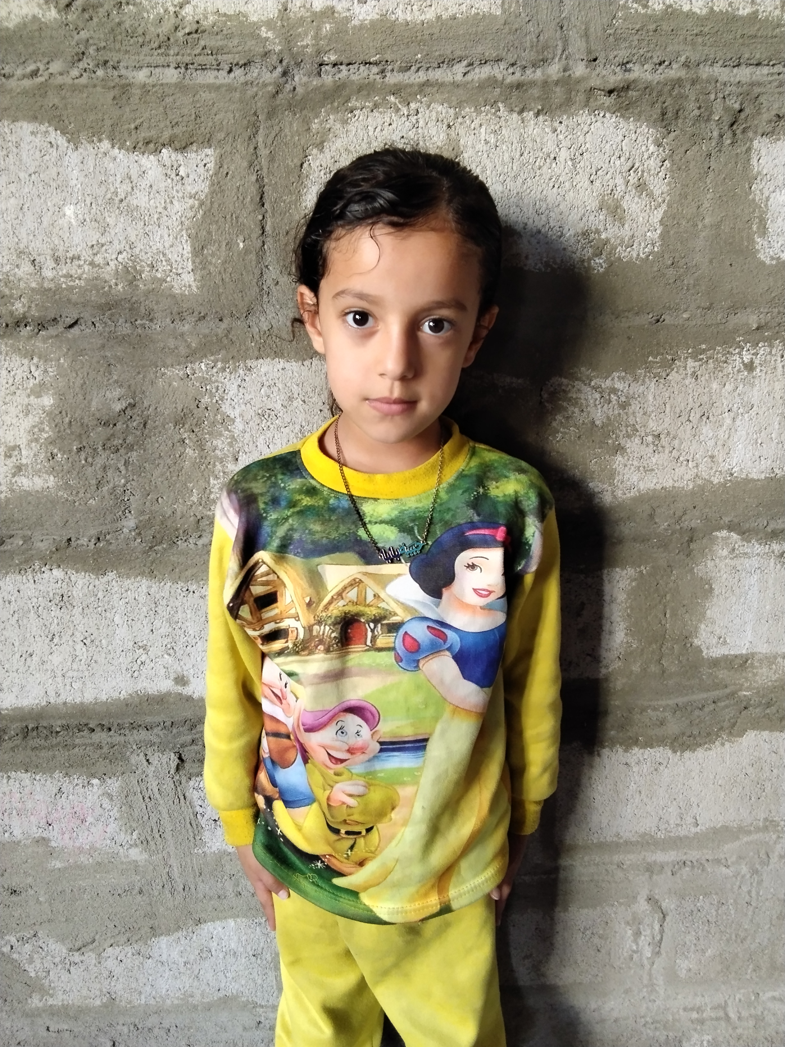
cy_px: 524
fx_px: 786
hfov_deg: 53.1
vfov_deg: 67.3
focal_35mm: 26
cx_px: 392
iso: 199
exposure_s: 1/60
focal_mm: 2.78
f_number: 2
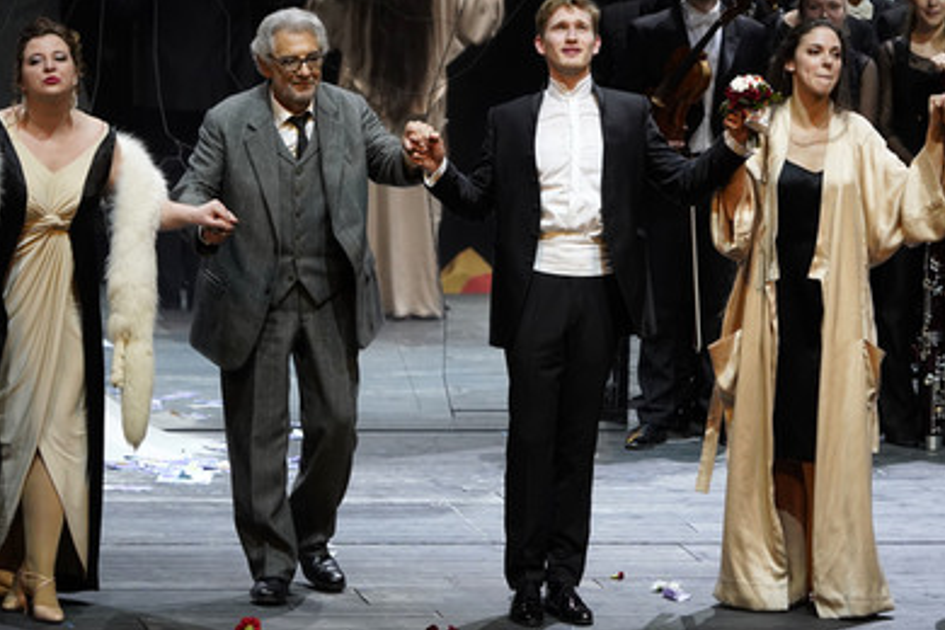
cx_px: 486
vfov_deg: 5.9
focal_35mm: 231
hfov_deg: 8.9
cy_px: 276
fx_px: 6063
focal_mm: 200
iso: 3200
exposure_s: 1/250
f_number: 5.6
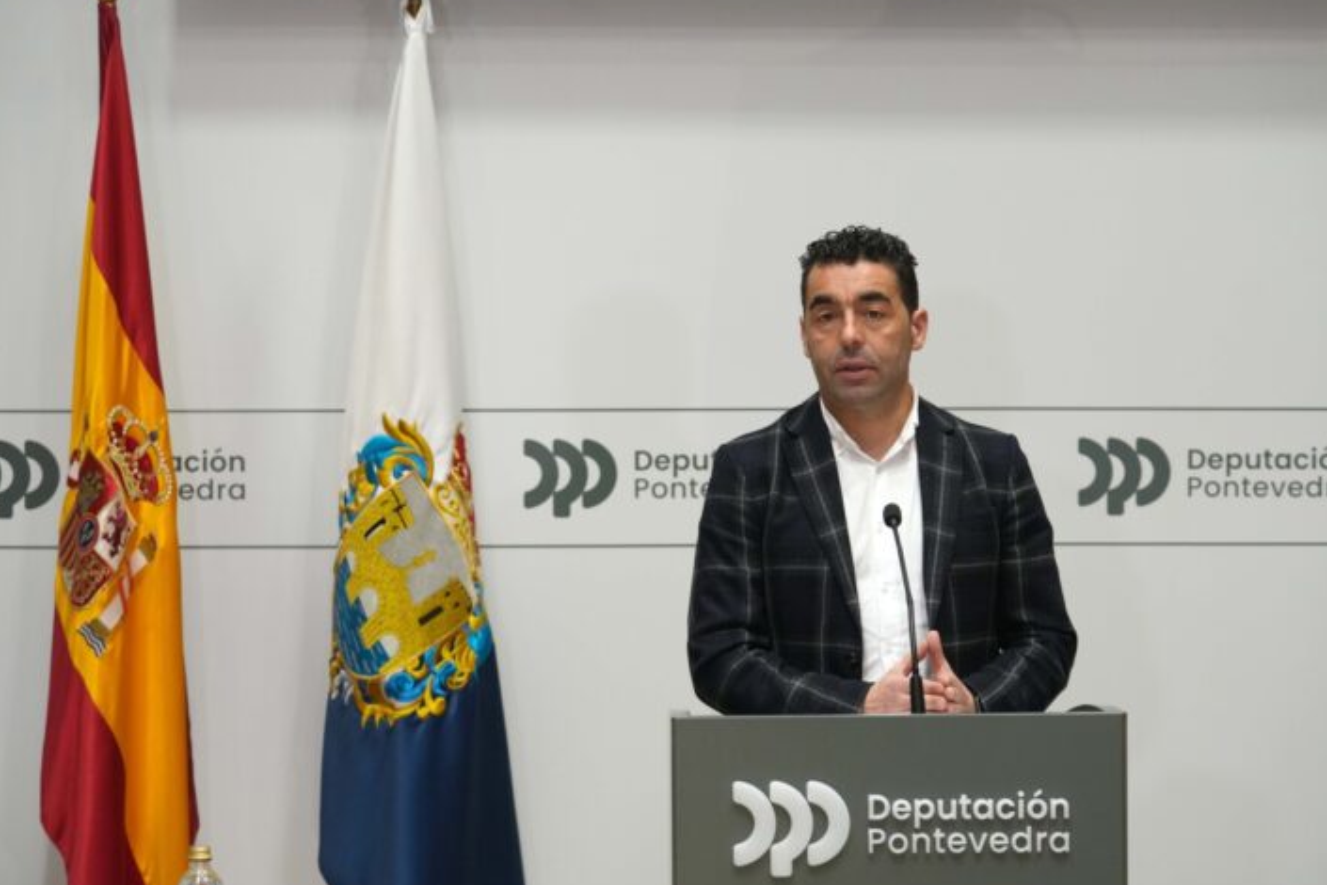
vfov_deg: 12.6
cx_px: 655
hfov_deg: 18.8
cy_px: 431
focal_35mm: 109
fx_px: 4018
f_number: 4
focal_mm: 100
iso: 4000
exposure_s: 1/640
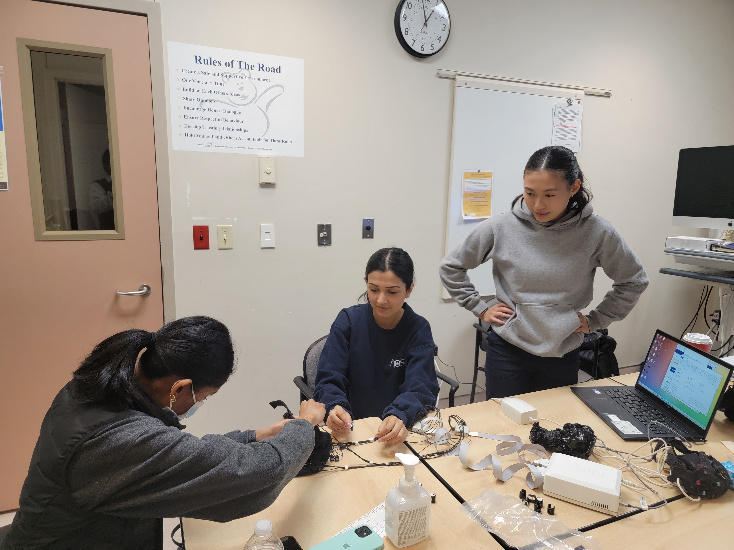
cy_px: 275
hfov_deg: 71.6
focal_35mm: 24
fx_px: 509
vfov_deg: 56.8
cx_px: 367
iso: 320
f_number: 1.8
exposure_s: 1/120
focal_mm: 6.7
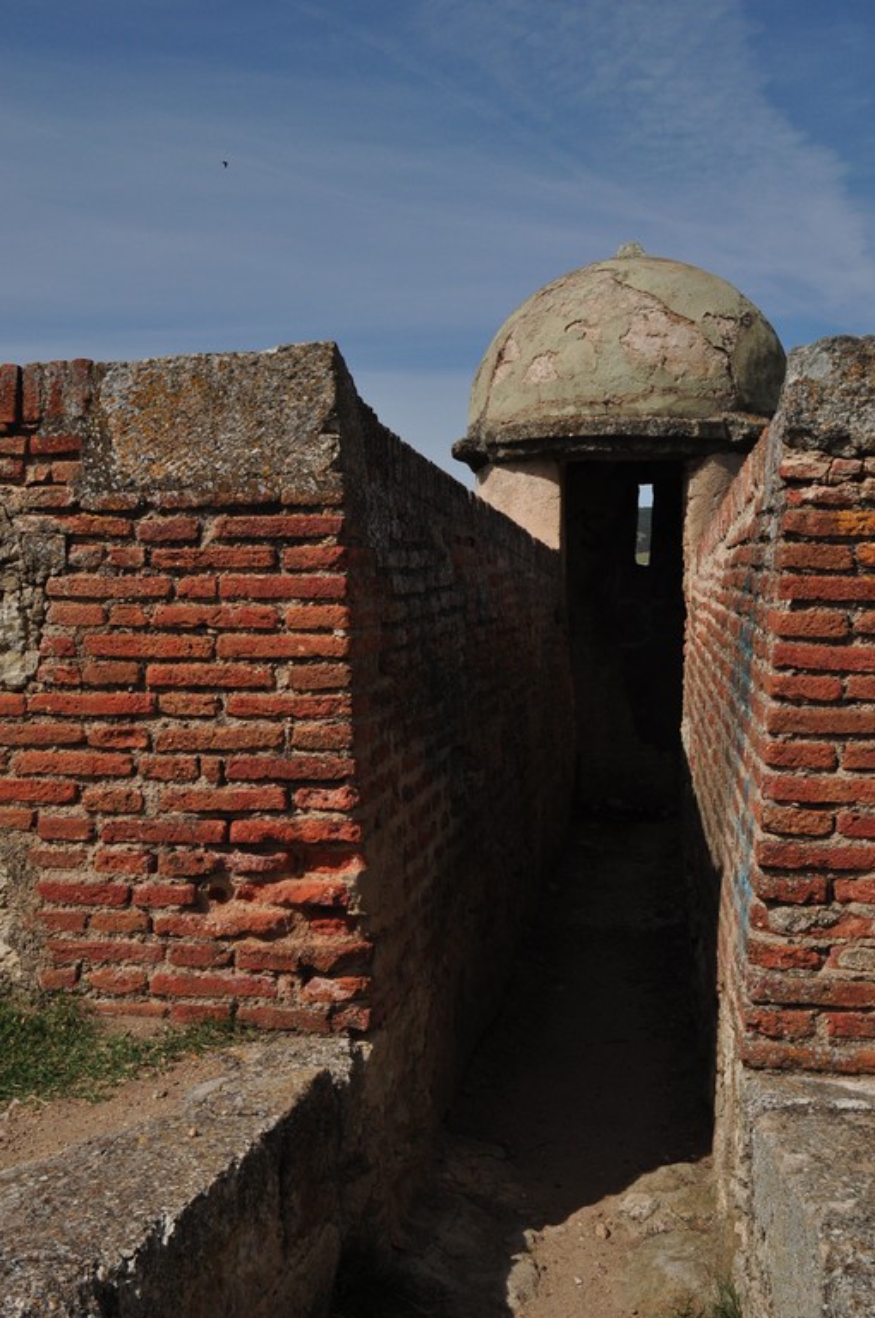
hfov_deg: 29.8
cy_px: 659
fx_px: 1645
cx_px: 438
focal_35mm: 45
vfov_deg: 43.7
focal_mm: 30
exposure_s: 1/500
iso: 400
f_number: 13
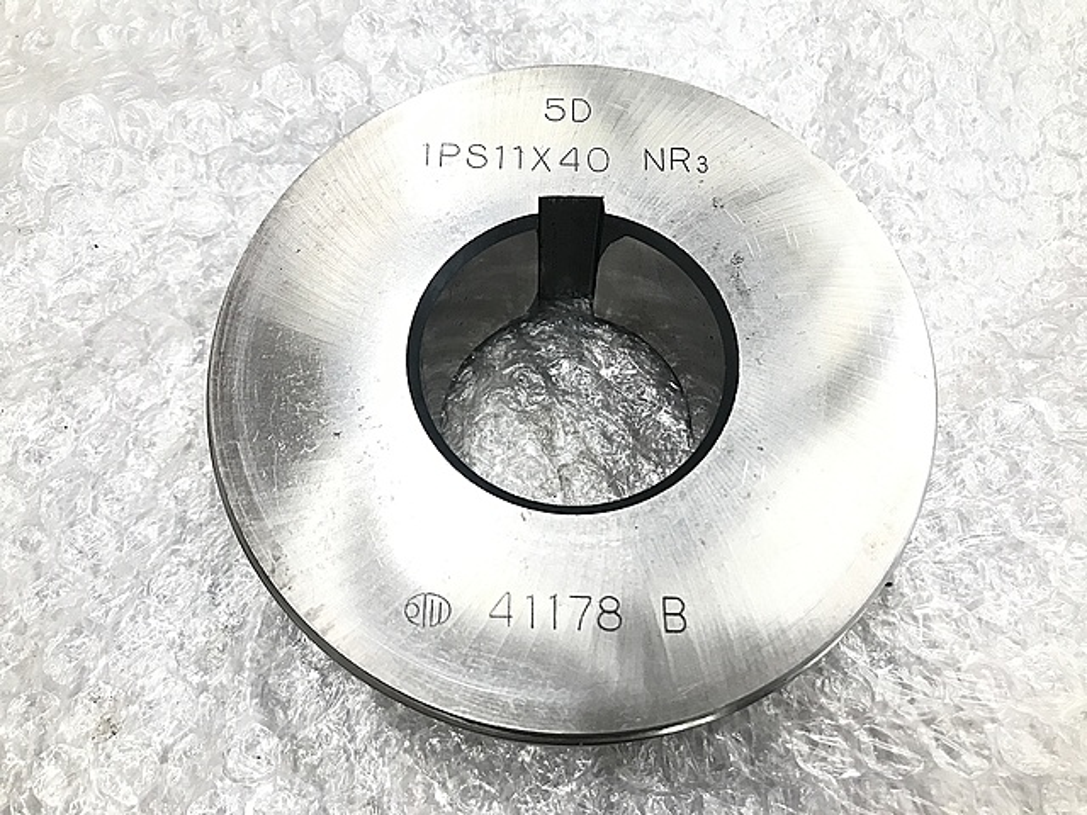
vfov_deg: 49.7
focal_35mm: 28
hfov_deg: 63.4
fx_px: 879
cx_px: 544
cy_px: 408
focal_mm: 3.99
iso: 40
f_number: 1.8
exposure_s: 1/33
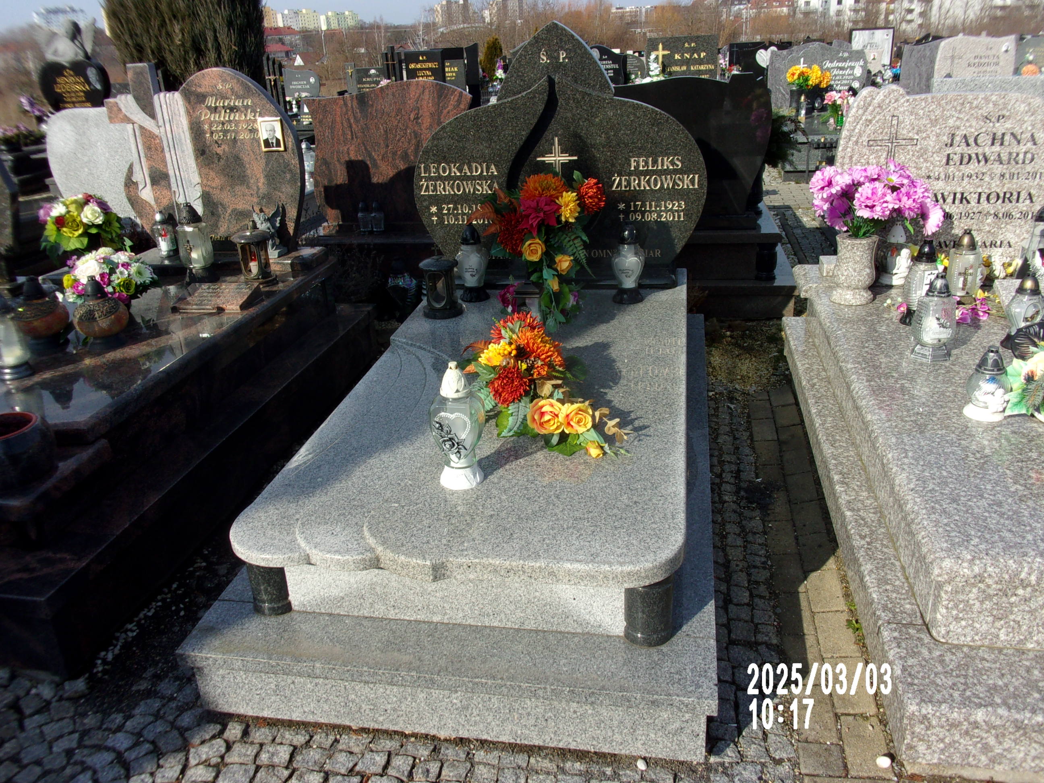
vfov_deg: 49.7
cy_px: 392
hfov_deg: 63.4
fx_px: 844
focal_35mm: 28
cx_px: 522
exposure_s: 1/100
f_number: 10.8
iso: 80
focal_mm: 5.1
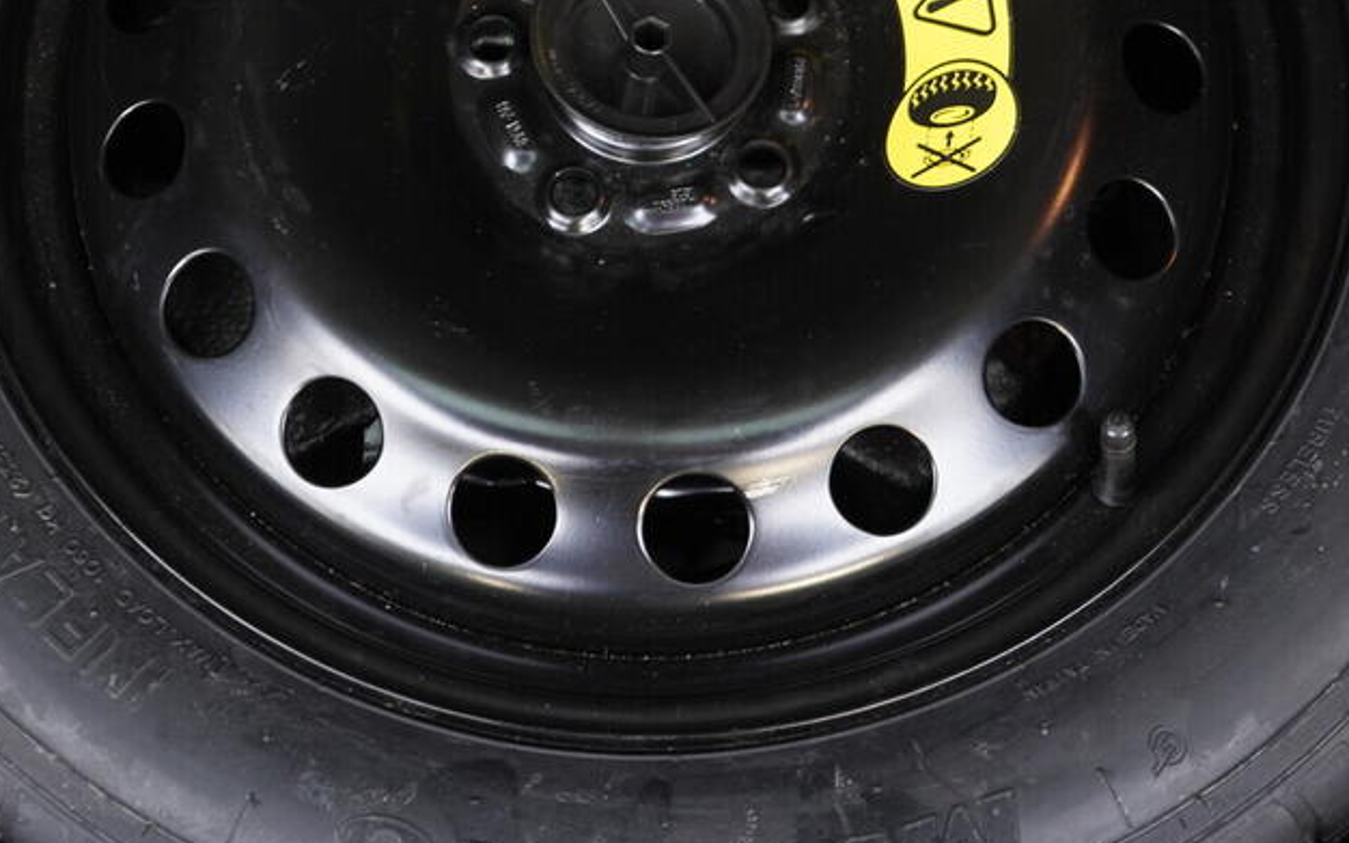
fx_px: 2205
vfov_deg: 21.3
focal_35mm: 60
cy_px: 126
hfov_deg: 34.0
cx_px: 608
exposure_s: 1/40
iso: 800
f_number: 2.8
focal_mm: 24
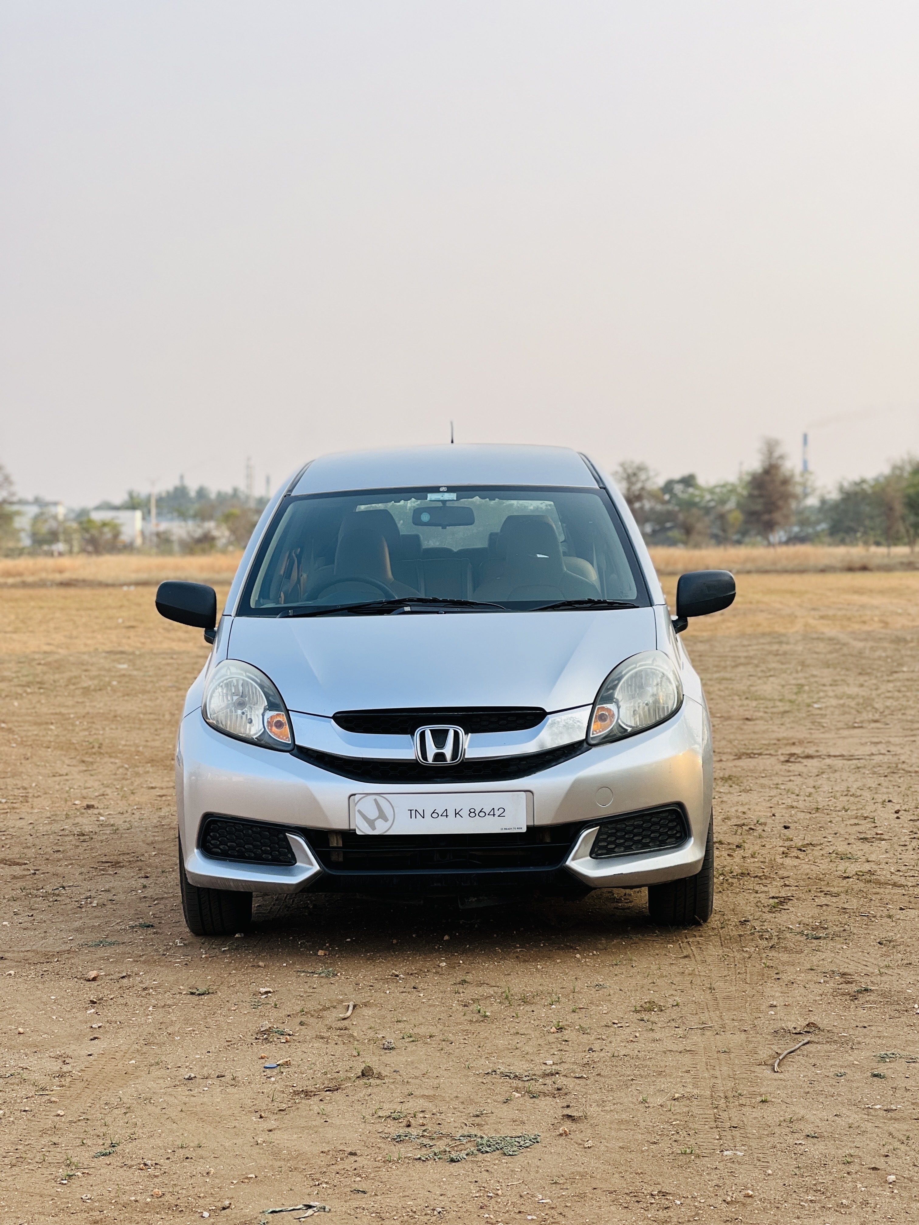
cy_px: 612
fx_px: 2726
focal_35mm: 77
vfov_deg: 25.3
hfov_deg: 19.1
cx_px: 460
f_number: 2.8
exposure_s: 1/121
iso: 32
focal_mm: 9
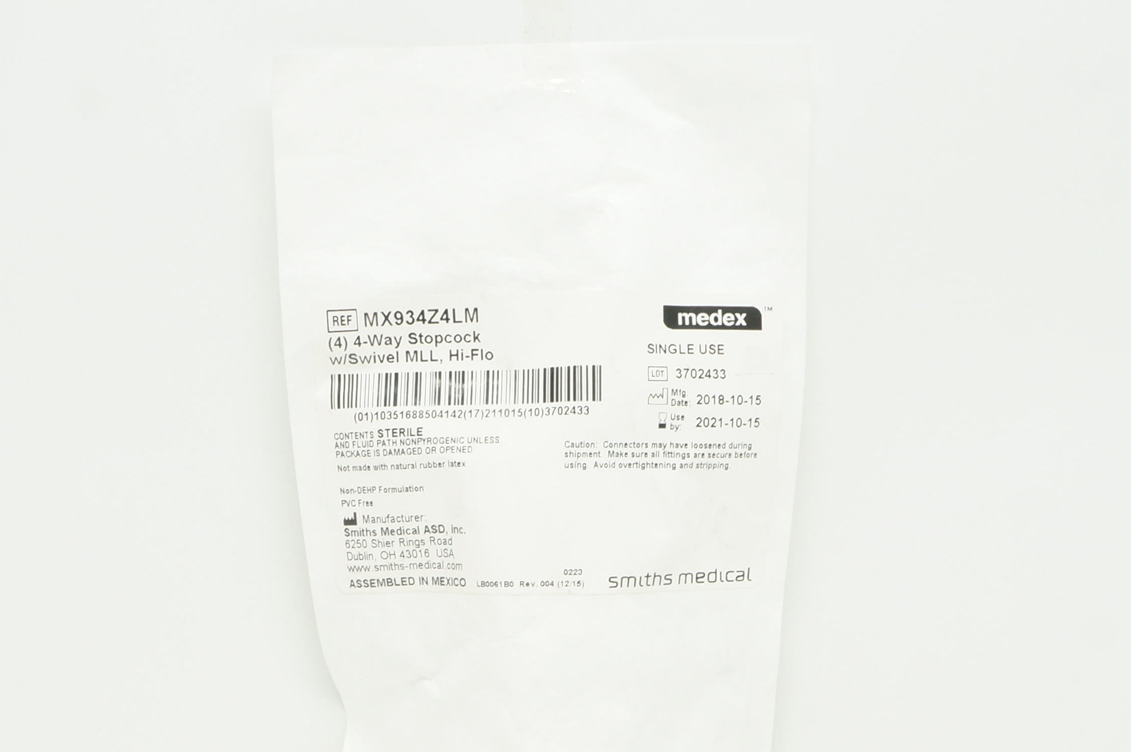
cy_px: 717
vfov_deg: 16.9
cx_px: 532
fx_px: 2479
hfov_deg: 25.7
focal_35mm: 79
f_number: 11
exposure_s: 1/15
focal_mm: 24
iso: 400
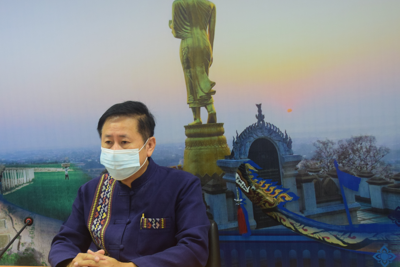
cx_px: 137
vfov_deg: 20.9
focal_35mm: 65
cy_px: 169
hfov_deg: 30.7
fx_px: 722
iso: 800
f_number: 4.8
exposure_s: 1/40
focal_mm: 32
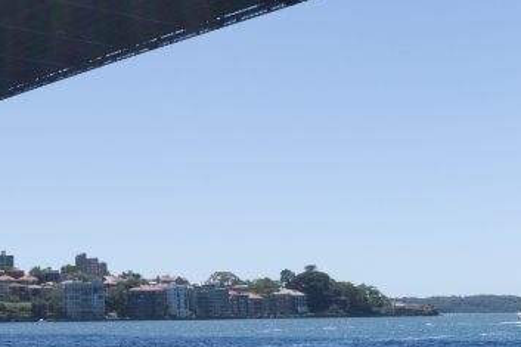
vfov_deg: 21.5
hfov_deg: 31.3
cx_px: 44
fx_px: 882
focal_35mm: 61
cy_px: 5
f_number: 8
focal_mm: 14
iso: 1000
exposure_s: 1/2200
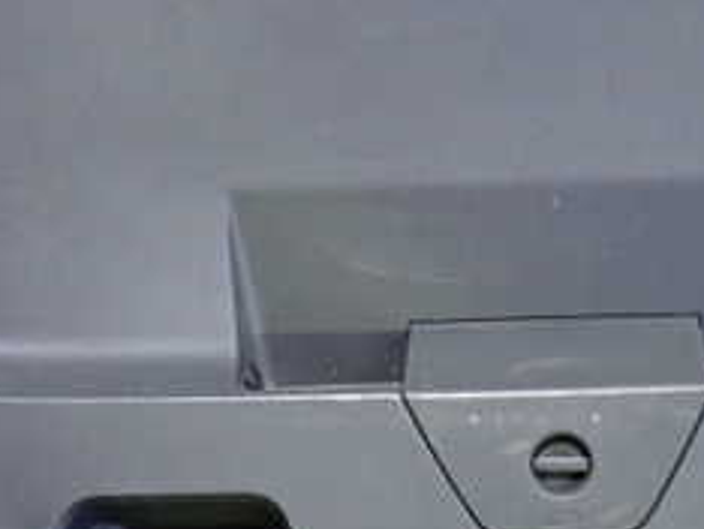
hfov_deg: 29.7
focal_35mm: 64
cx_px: 542
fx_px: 1303
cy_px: 264
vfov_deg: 23.0
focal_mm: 4.5
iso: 400
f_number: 2
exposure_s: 1/30
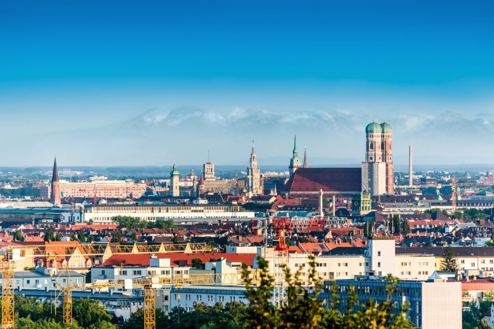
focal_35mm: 300
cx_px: 247
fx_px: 4117
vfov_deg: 4.6
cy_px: 164
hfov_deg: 6.9
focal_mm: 300
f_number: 8
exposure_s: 1/250
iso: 200
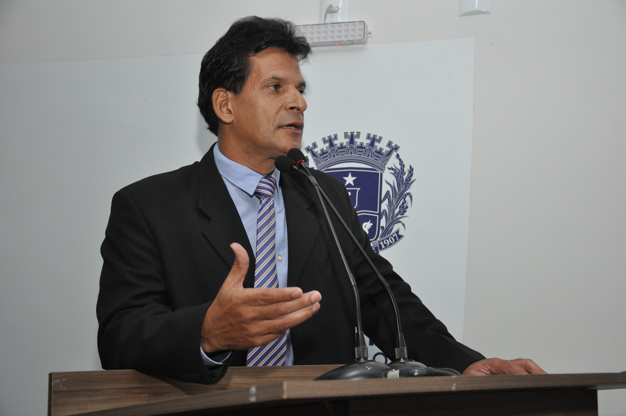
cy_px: 208
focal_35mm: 60
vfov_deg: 22.6
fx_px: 1042
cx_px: 313
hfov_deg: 33.4
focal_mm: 40
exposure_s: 1/125
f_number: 5
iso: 800
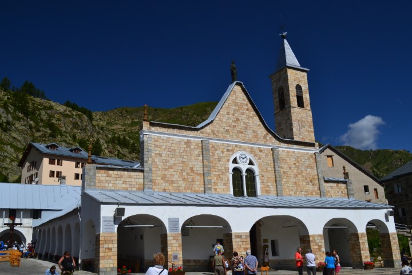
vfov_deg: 40.0
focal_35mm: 33
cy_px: 138
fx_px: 378
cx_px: 206
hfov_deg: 57.2
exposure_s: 1/500
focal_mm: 22
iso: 400
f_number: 11
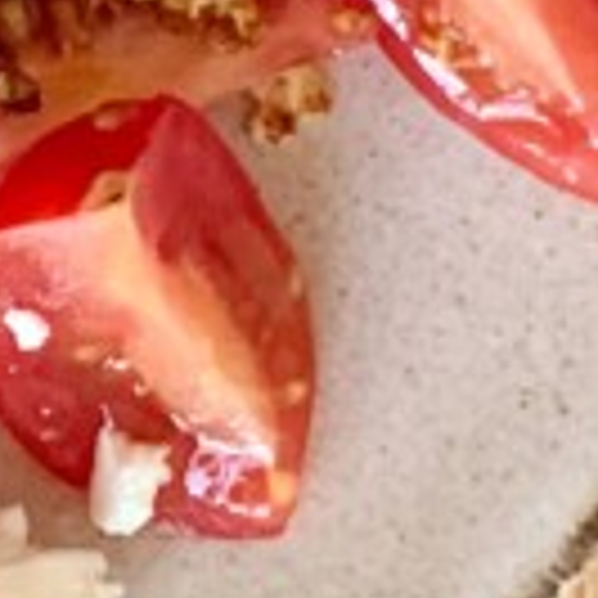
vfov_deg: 4.1
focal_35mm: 414
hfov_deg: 4.0
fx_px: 8092
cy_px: -958
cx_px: -1421
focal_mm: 6
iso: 125
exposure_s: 1/78
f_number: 2.4
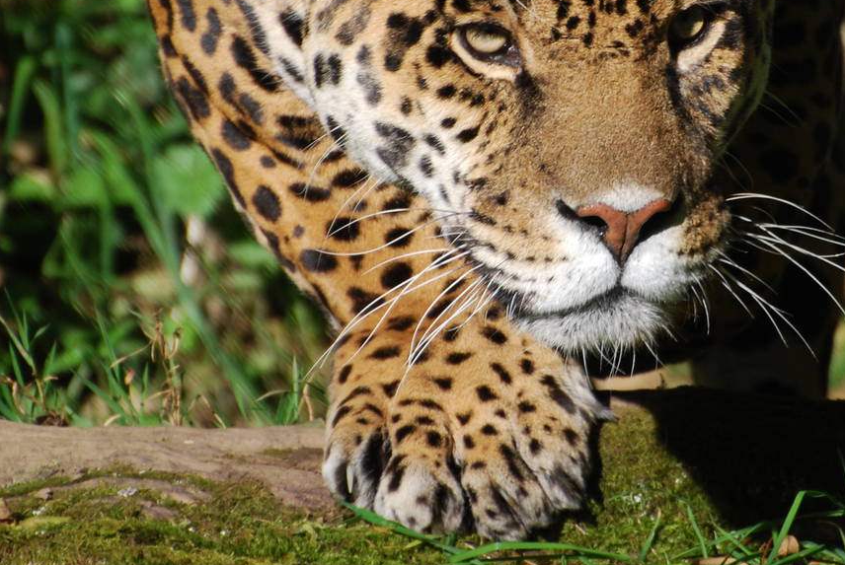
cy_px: 119
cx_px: 582
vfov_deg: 1.6
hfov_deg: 2.4
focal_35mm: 841
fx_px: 19763
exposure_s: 1/500
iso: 200
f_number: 5.6
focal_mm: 300
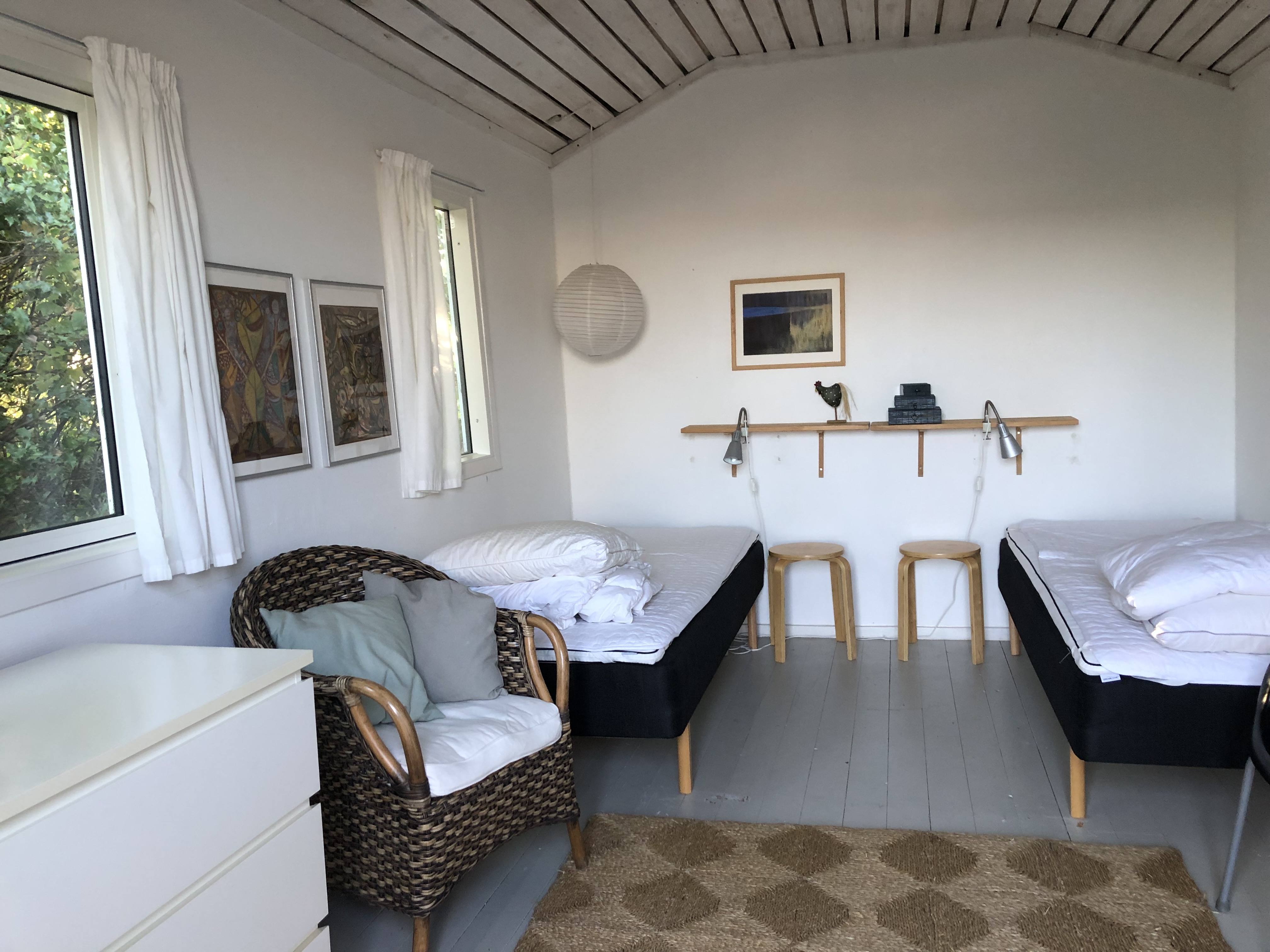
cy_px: 476
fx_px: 1027
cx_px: 635
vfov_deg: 49.7
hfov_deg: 63.4
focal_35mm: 28
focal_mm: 3.99
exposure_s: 1/25
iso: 40
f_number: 1.8
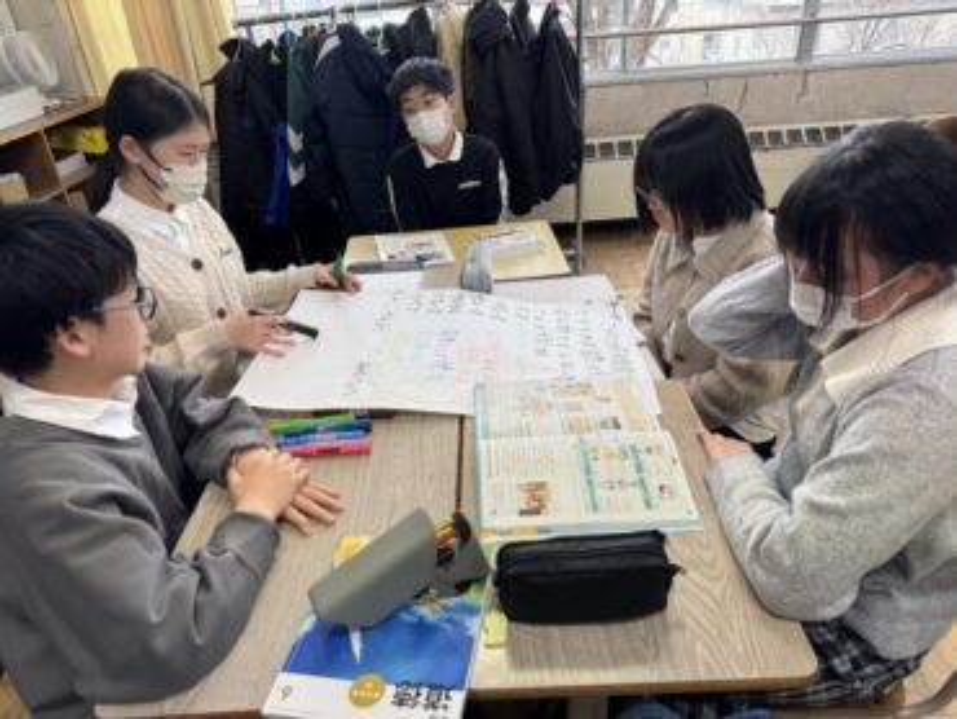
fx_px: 664
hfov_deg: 71.6
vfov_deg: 56.9
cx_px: 478
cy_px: 360
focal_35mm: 24
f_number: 1.78
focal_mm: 6.76
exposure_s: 1/120
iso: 100
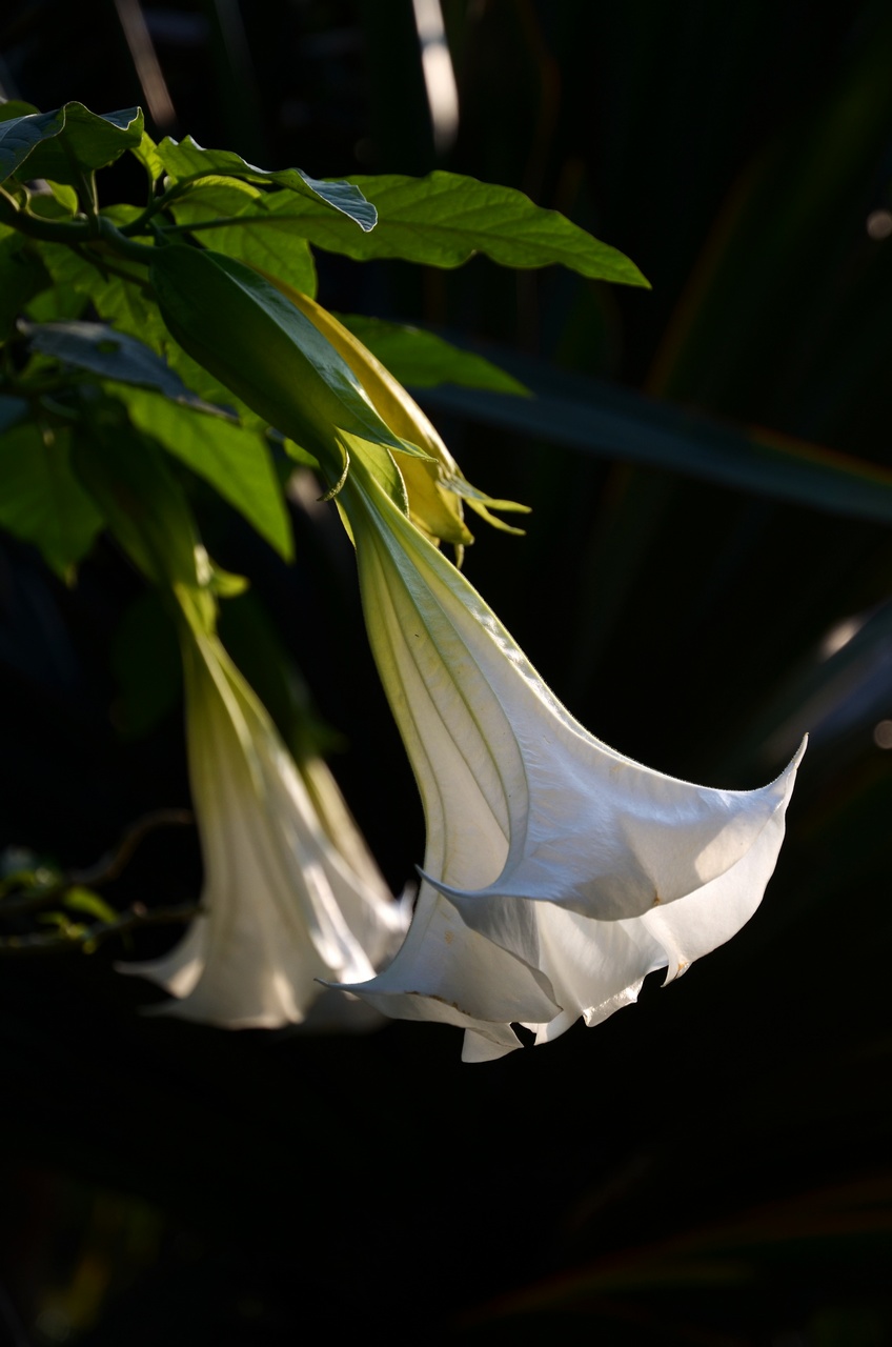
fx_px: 3919
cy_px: 674
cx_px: 446
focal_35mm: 105
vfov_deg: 19.5
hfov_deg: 13.0
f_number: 5.6
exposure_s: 1/800
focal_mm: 70
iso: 200
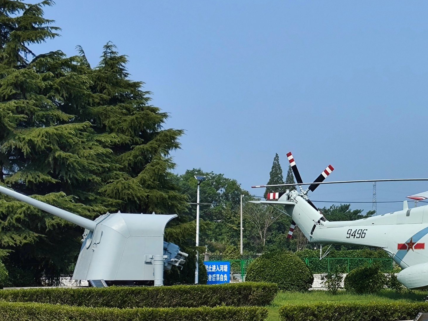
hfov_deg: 37.4
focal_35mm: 47
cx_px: 396
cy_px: 195
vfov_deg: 30.8
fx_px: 581
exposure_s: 1/1000
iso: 50
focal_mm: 4.71
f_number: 1.79
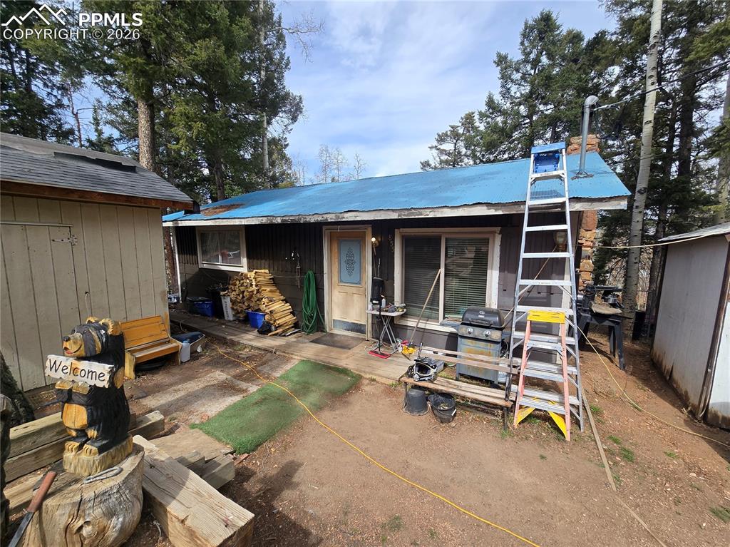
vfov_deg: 89.9
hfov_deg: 106.2
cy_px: 274
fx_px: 274
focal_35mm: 13
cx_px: 365
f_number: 2.2
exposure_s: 1/1395
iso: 50
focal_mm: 2.2
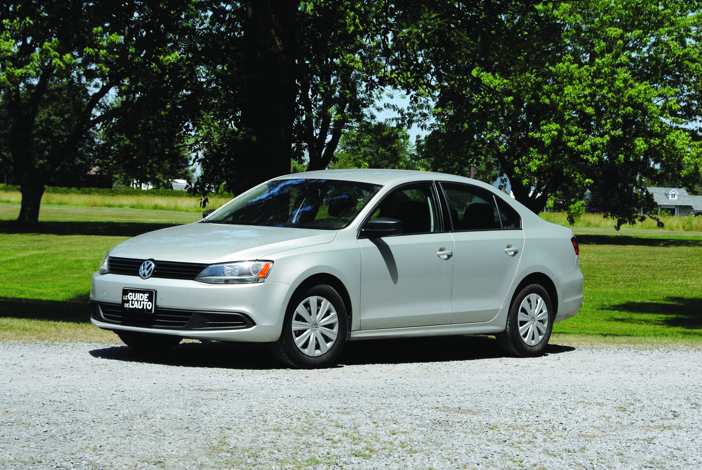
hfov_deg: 21.9
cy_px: 235
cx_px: 351
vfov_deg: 14.7
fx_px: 1816
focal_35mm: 93
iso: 400
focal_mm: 62
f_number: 9
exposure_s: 1/500
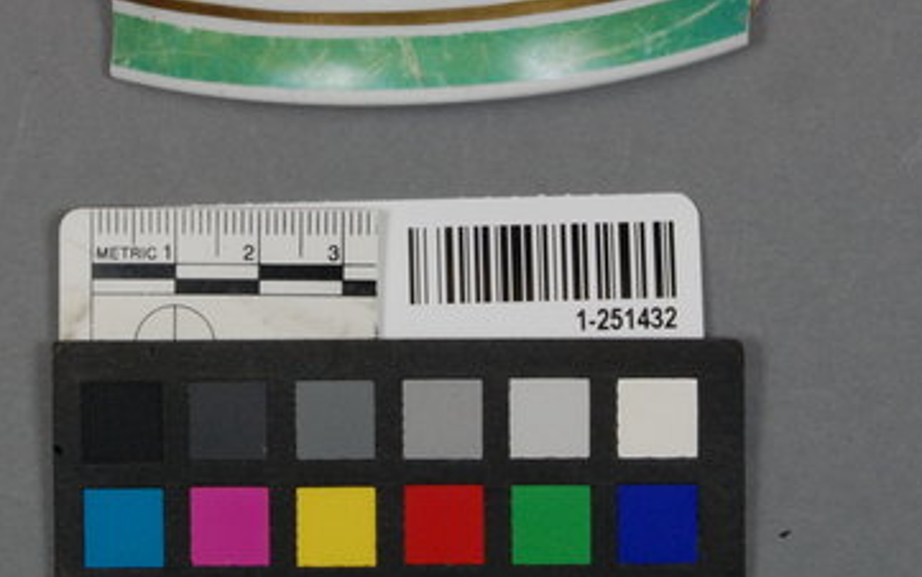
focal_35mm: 116
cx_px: 372
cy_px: 114
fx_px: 2916
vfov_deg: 11.3
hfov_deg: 18.0
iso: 1600
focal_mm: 50
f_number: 25
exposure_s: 1/40
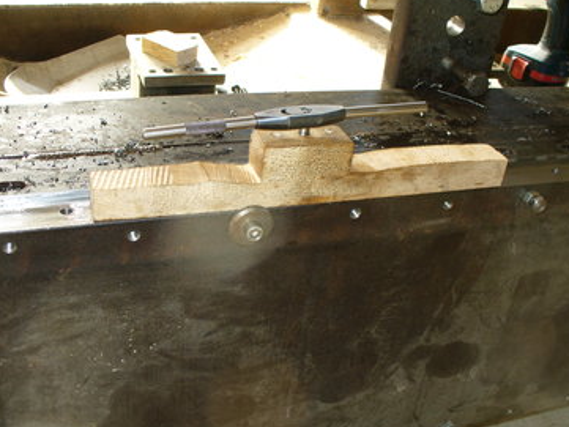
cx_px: 262
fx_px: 674
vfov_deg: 35.2
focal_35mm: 41
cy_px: 214
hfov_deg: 45.7
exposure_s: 1/25
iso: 80
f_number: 2.8
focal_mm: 6.1
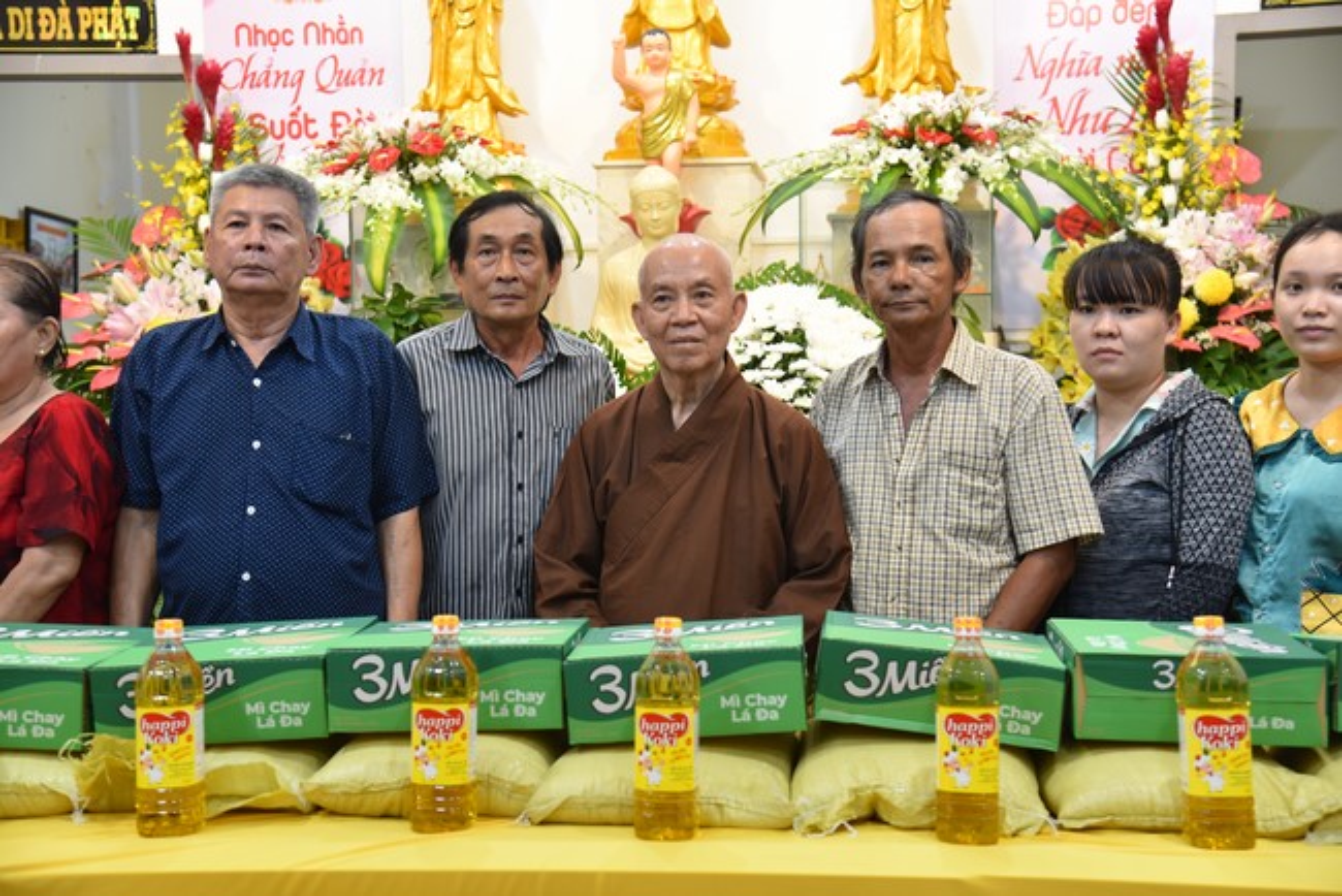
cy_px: 448
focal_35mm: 55
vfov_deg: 24.6
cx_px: 671
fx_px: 2051
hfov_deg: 36.2
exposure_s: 1/60
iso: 800
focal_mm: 55
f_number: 4
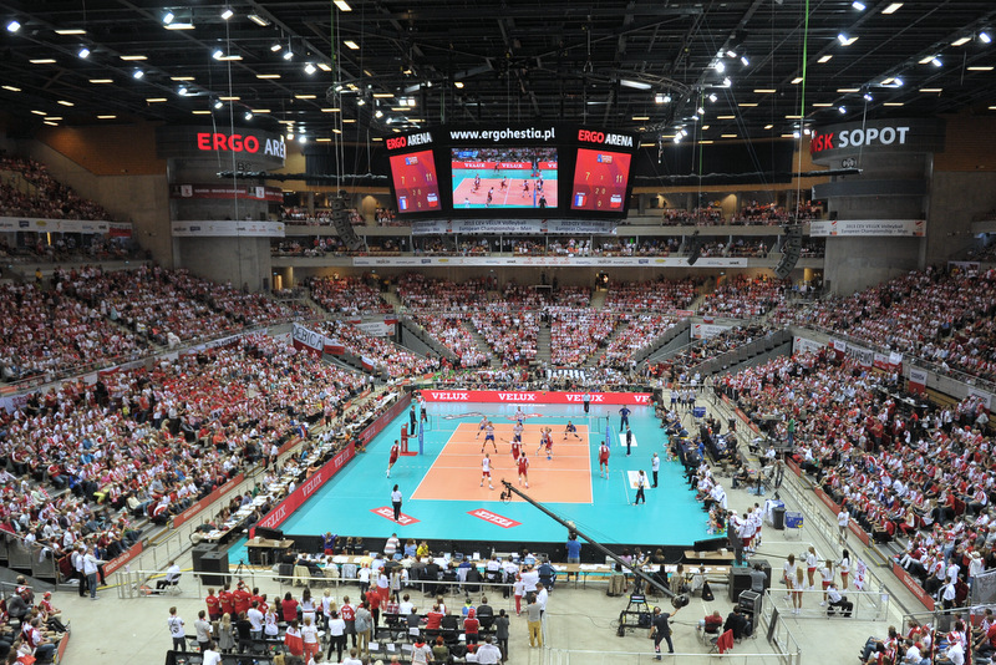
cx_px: 498
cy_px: 332
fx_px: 664
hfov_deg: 73.7
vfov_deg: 53.2
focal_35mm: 24
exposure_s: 1/800
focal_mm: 24
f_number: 3.2
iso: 2000
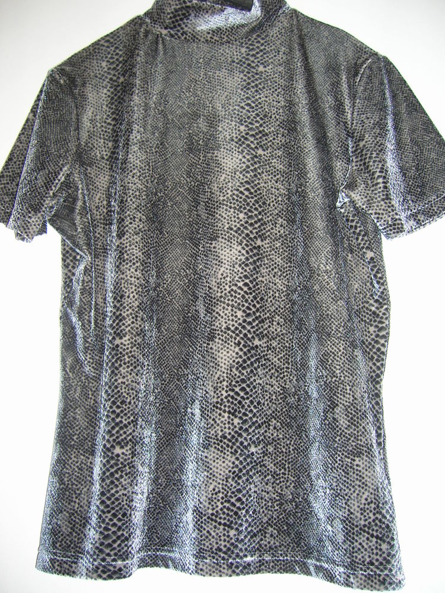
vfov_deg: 54.0
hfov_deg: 41.8
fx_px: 583
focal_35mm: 34
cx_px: 222
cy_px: 296
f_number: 2.9
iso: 50
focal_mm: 5.7
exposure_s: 1/60.1
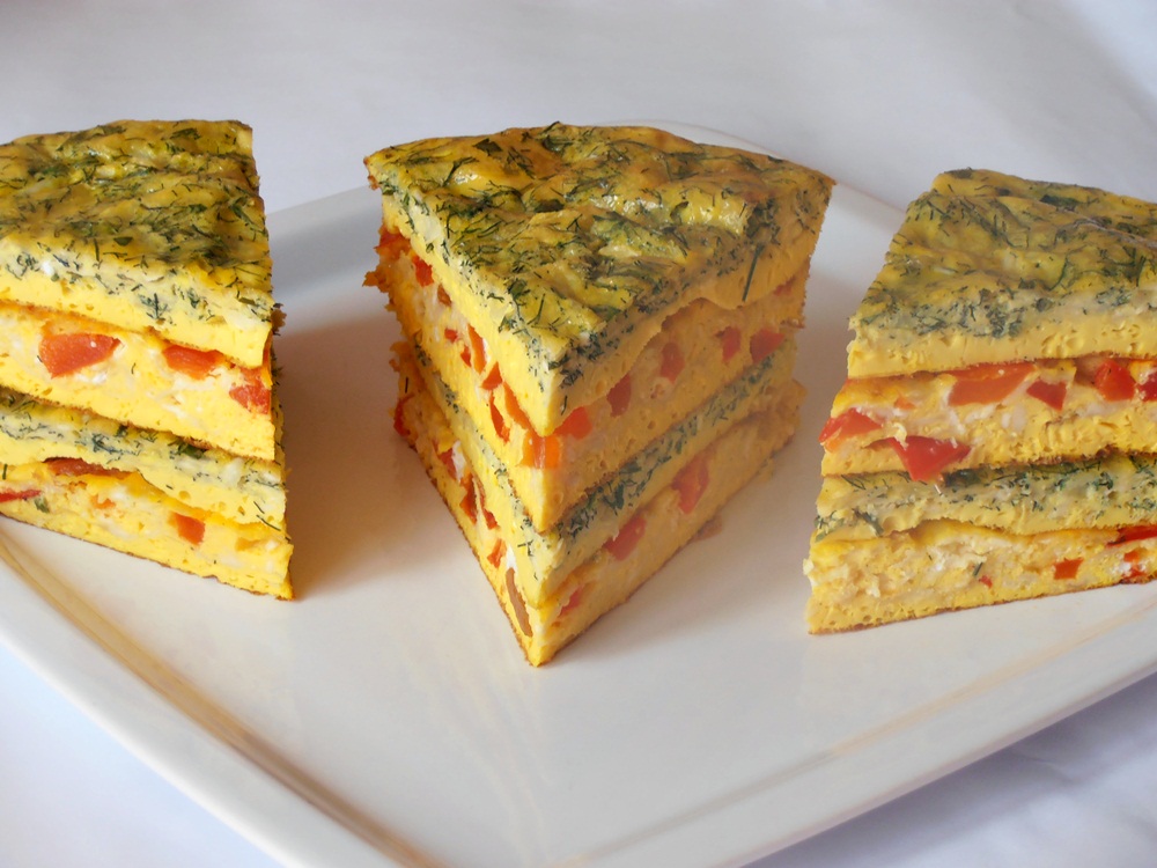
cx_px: 578
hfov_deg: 17.7
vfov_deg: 13.3
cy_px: 434
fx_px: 3710
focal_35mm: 111
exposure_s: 1/40
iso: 100
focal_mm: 19.64
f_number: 5.5
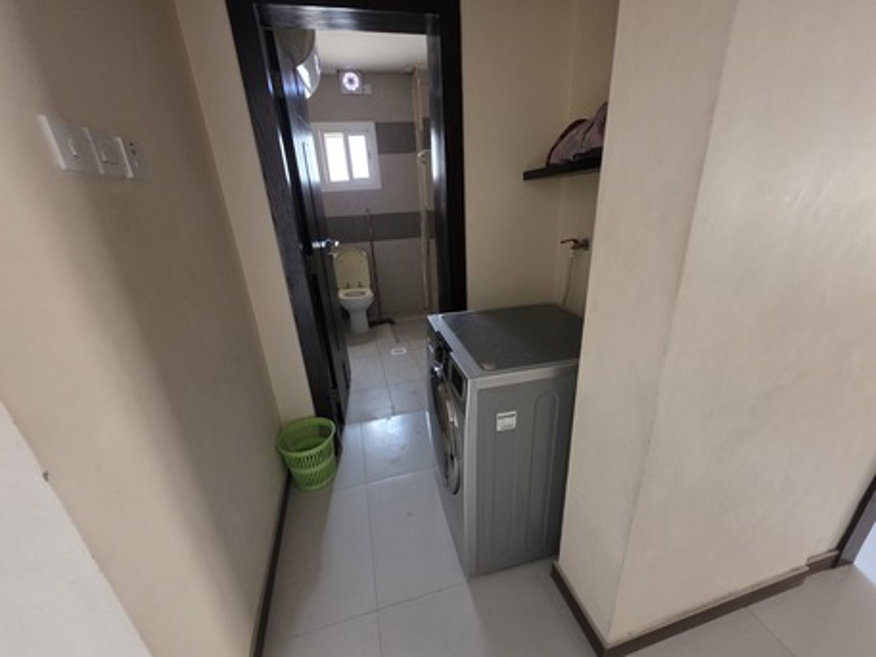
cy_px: 328
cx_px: 438
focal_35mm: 13
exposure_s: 1/50
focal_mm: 2.2
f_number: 1.9
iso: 500
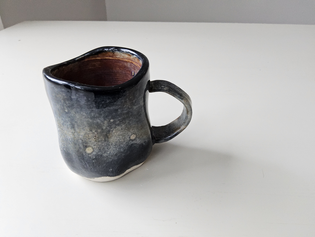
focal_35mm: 23
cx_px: 158
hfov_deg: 73.9
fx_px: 209
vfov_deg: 58.9
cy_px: 118
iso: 500
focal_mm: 3.08
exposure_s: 1/120
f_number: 2
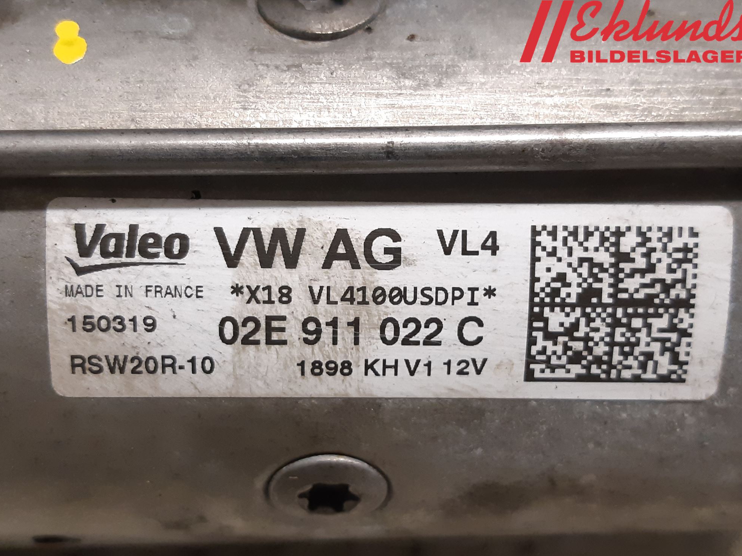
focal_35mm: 27
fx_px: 579
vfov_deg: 51.3
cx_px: 365
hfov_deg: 65.3
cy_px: 288
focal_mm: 3.93
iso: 200
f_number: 1.7
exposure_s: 1/50
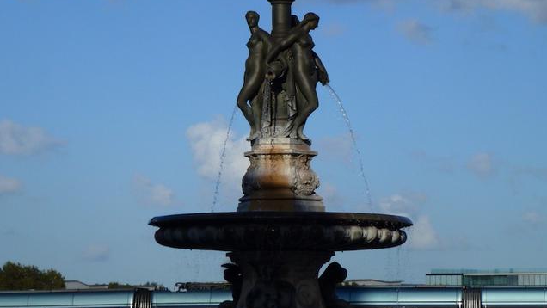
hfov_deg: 12.6
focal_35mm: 171
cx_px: 274
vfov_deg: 7.1
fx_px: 2481
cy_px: 114
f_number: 5.3
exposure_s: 1/1000
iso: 100
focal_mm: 25.5
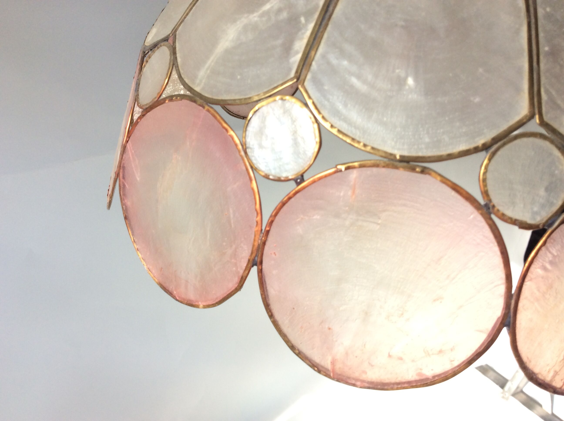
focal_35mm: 32
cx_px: 282
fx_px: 521
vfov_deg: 44.1
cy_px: 210
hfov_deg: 56.9
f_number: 2.4
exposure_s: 1/50
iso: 32
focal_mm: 3.3
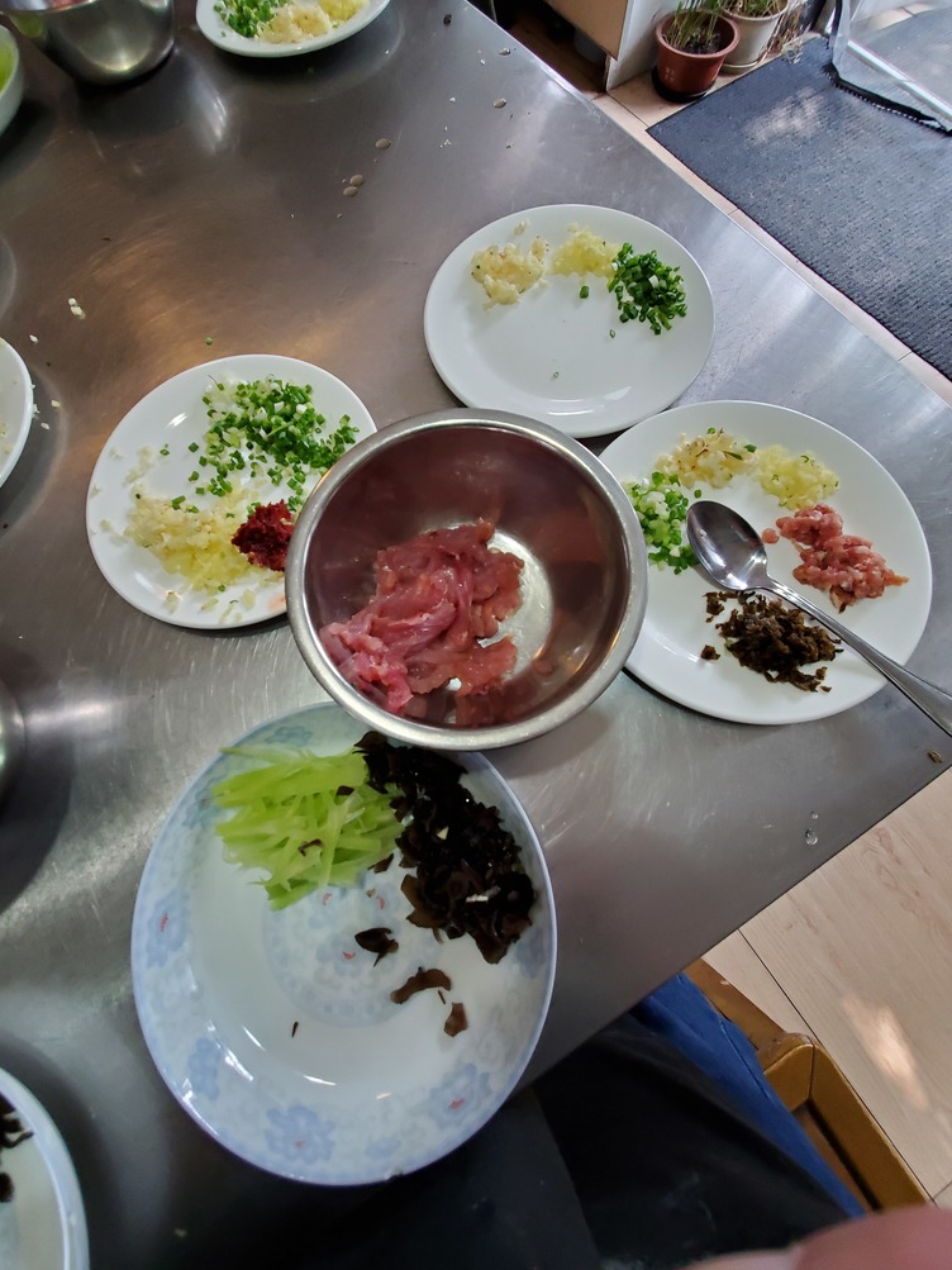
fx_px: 513
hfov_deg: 85.6
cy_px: 590
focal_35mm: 14
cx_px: 451
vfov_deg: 101.9
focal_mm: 1.8
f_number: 2.2
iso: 200
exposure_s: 1/50
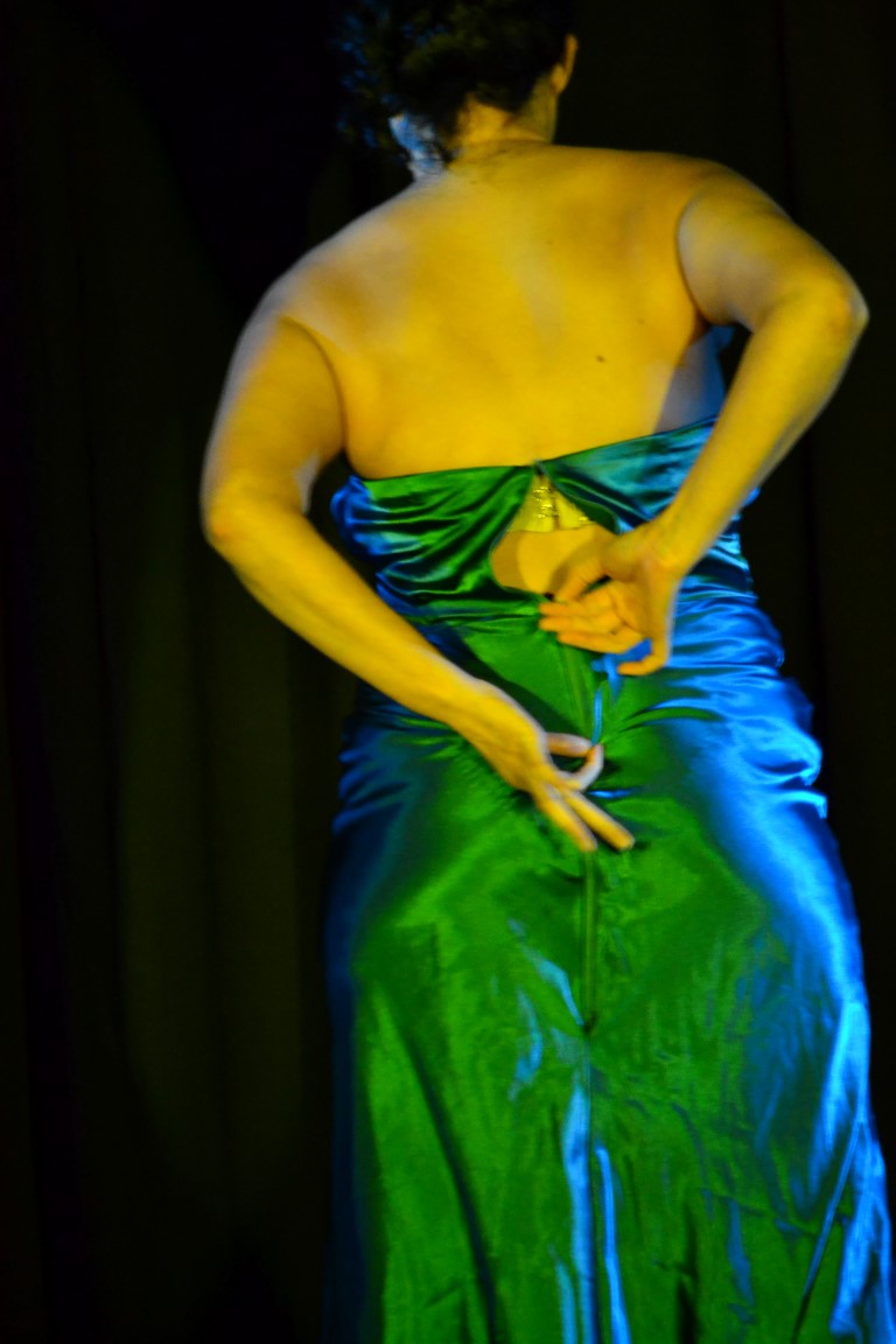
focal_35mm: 285
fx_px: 10639
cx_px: 448
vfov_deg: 7.2
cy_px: 672
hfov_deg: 4.8
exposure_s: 1/30
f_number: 5.6
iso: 3200
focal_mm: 190
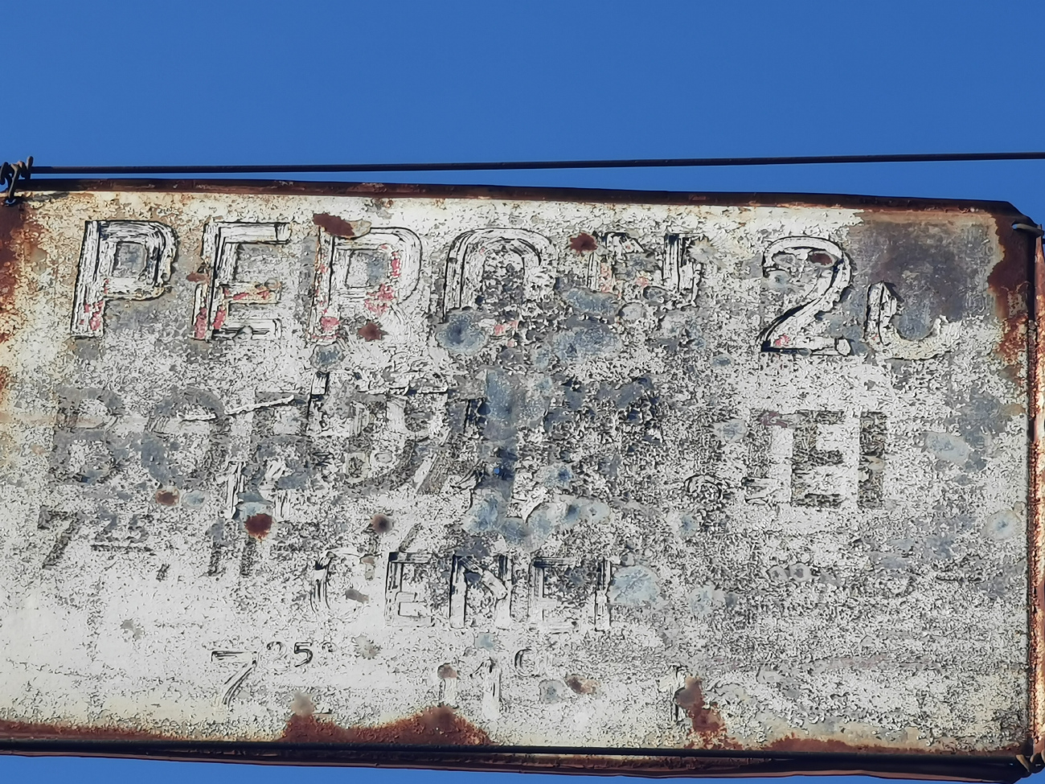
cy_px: 392
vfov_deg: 6.3
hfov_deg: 8.4
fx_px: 7124
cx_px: 522
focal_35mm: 236
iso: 50
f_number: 3.4
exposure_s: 1/413
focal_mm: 14.46
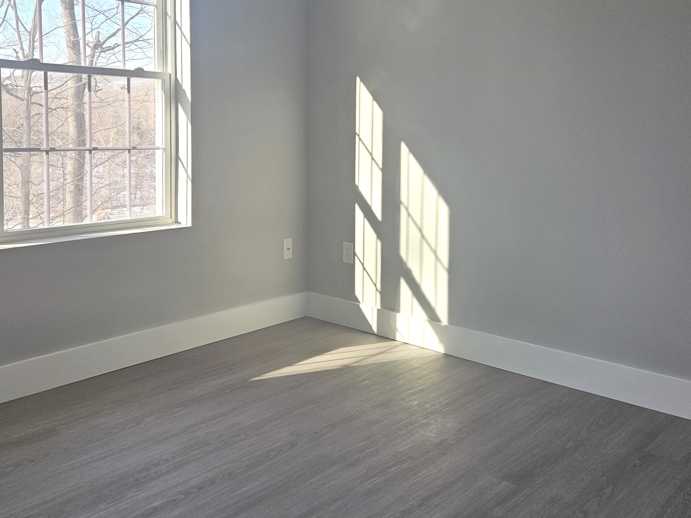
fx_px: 699
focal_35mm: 35
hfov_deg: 52.4
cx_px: 295
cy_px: 163
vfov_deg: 40.1
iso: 40
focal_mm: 5.4
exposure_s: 1/234
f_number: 1.8
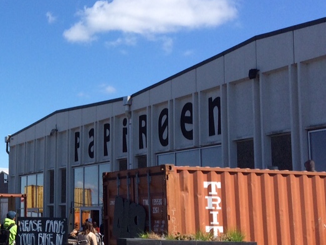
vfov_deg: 20.7
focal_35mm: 71
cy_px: 116
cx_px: -24
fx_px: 668
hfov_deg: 25.6
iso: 32
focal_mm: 4.15
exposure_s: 1/2415
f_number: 2.2
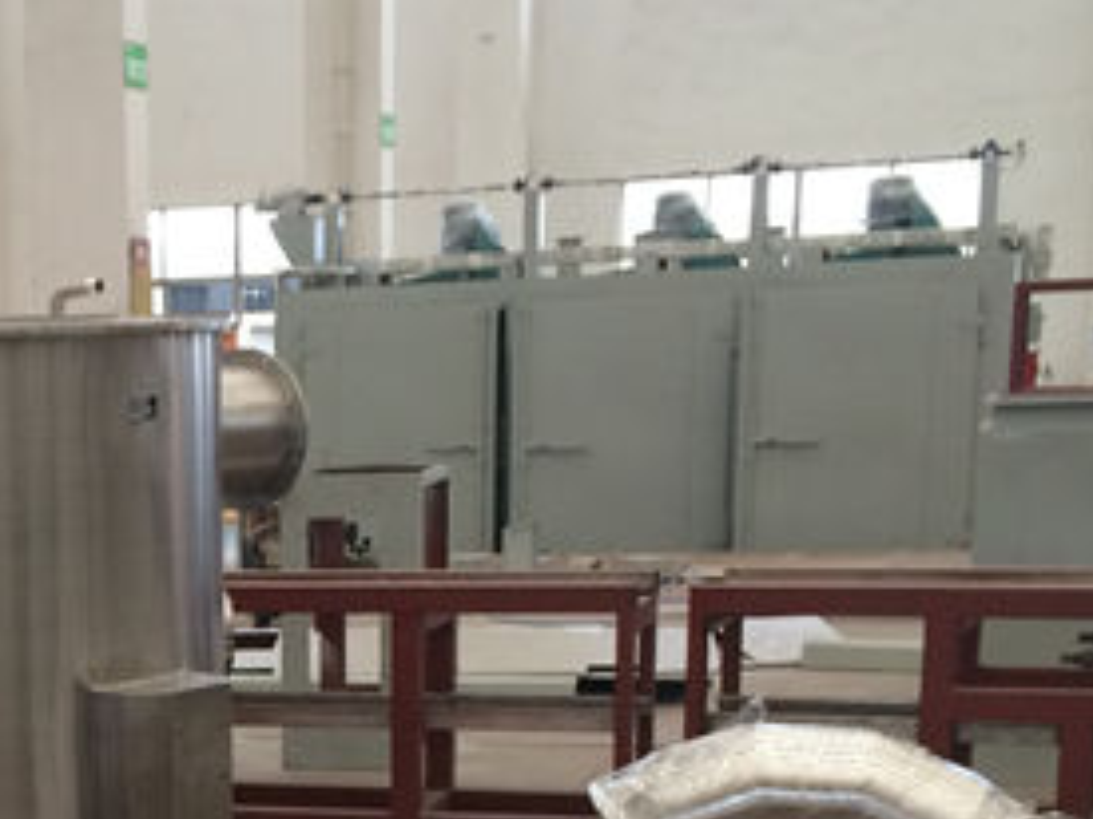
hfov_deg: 24.8
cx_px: 87
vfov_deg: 18.4
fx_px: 2399
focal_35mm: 76
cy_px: 970
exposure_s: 1/30
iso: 80
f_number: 2.2
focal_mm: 4.15
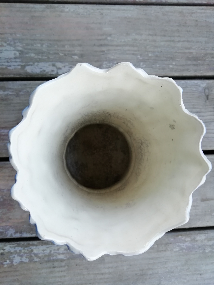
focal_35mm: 26
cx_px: 107
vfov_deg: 67.3
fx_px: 214
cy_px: 142
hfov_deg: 53.1
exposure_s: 1/100
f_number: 2.2
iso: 64
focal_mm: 3.21
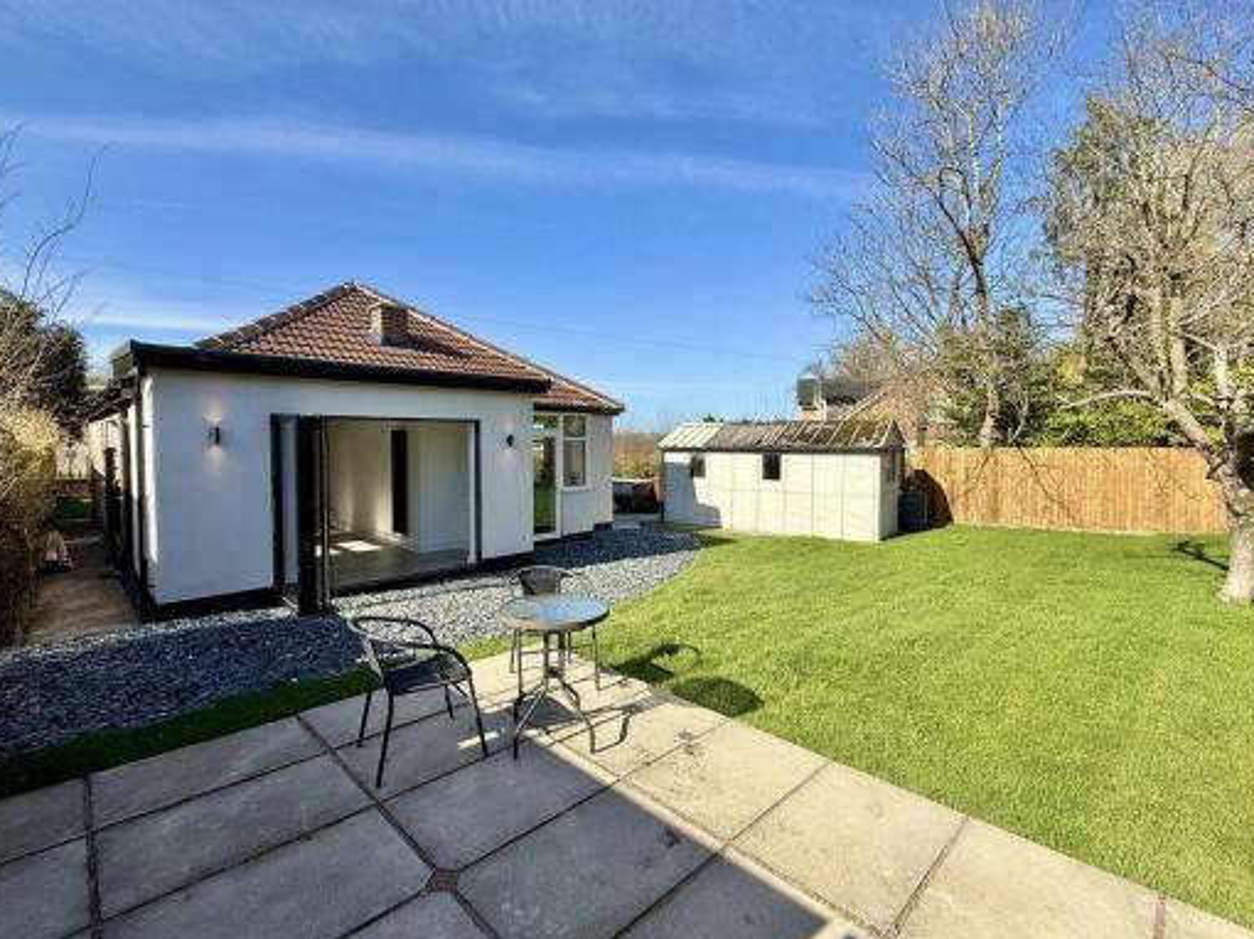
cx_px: 623
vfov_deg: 78.0
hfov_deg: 94.5
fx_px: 579
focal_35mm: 16
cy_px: 458
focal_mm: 2.22
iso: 50
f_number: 2.2
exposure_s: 1/1745
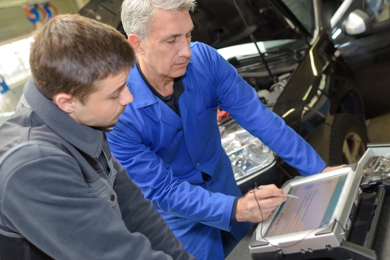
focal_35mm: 38
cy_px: 129
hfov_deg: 50.7
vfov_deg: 35.1
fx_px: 412
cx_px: 207
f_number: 3.2
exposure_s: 1/60
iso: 400
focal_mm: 35
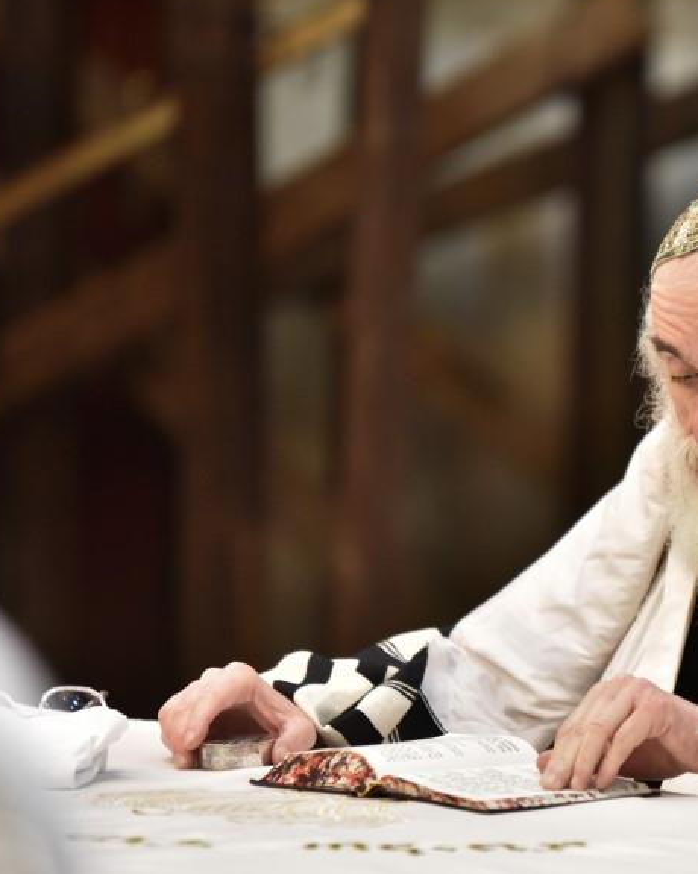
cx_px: 709
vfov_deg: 5.8
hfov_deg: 4.6
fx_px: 8634
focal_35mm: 334
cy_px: 479
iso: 2000
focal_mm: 200
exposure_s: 1/500
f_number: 2.8
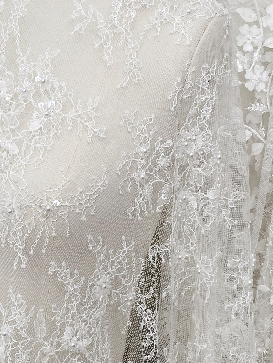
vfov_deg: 29.4
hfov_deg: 21.9
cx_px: 48
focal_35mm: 66
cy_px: 197
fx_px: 694
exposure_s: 1/100
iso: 32
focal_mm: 4.25
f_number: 1.8
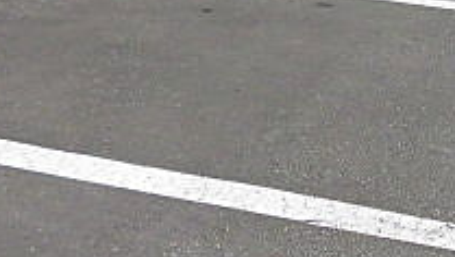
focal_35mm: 80
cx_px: 564
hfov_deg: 23.8
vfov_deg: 14.0
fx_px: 966
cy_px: -155
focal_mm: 4.3
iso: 100
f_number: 3.1
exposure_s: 1/500
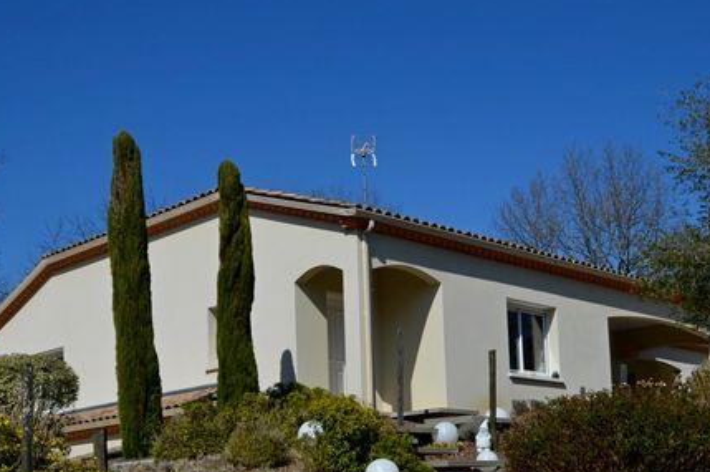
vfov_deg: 23.6
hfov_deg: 35.7
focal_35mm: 56
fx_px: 1103
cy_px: 404
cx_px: 324
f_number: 9
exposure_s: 1/320
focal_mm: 20
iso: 100
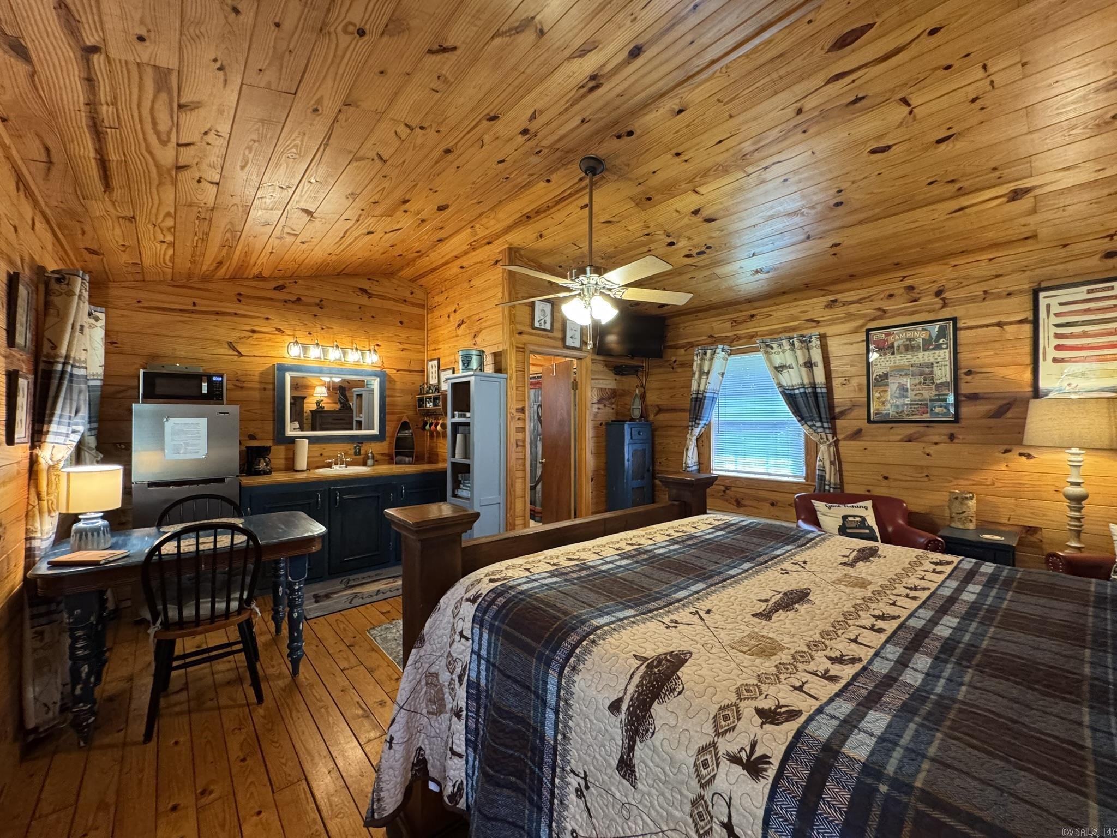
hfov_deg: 102.1
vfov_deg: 85.7
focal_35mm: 14
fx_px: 452
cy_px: 419
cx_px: 558
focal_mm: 2.22
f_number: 2.2
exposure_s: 1/60
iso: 400
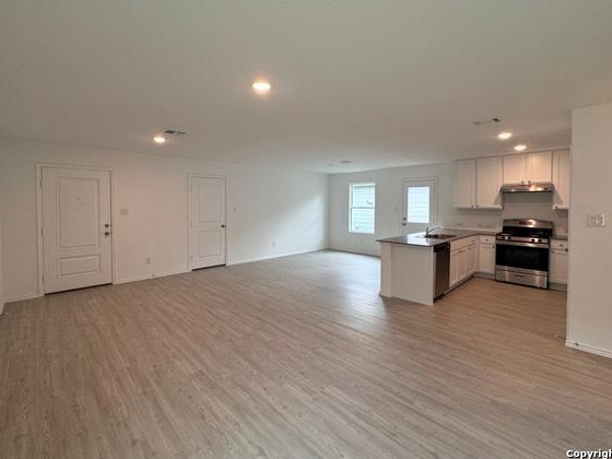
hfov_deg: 94.5
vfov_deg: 78.0
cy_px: 211
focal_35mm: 16
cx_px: 304
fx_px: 283
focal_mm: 2.22
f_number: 2.2
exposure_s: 1/120
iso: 160
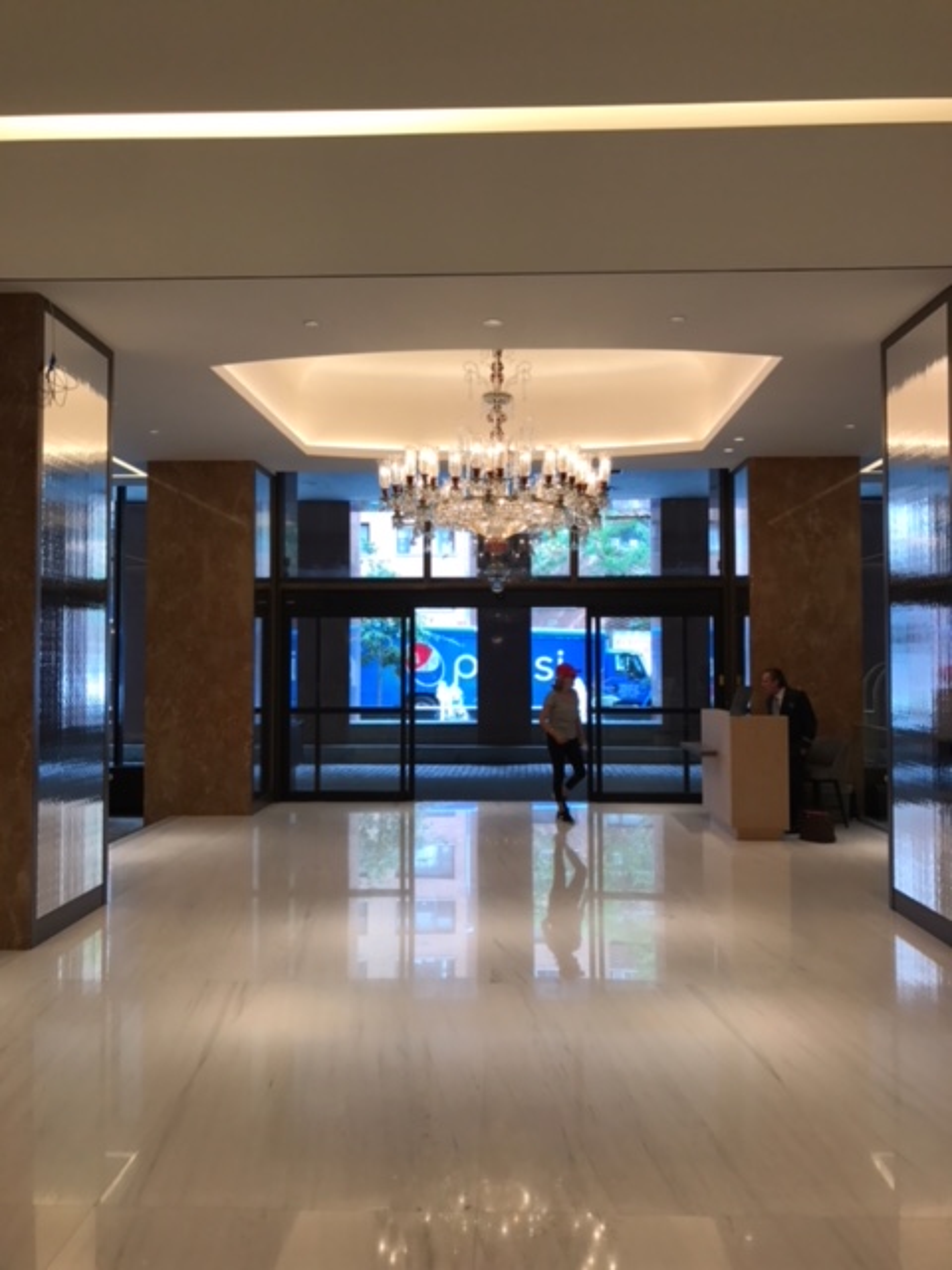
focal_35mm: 28
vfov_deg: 63.4
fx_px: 1027
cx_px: 476
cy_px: 635
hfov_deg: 49.7
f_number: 1.8
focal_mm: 3.99
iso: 25
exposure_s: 1/60
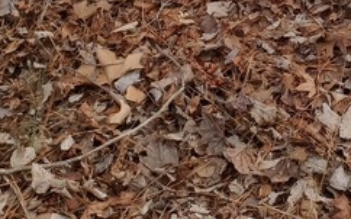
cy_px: -318
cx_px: 326
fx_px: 1071
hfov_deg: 18.3
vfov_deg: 10.1
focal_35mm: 112
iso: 40
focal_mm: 4.6
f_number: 1.8
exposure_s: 1/100
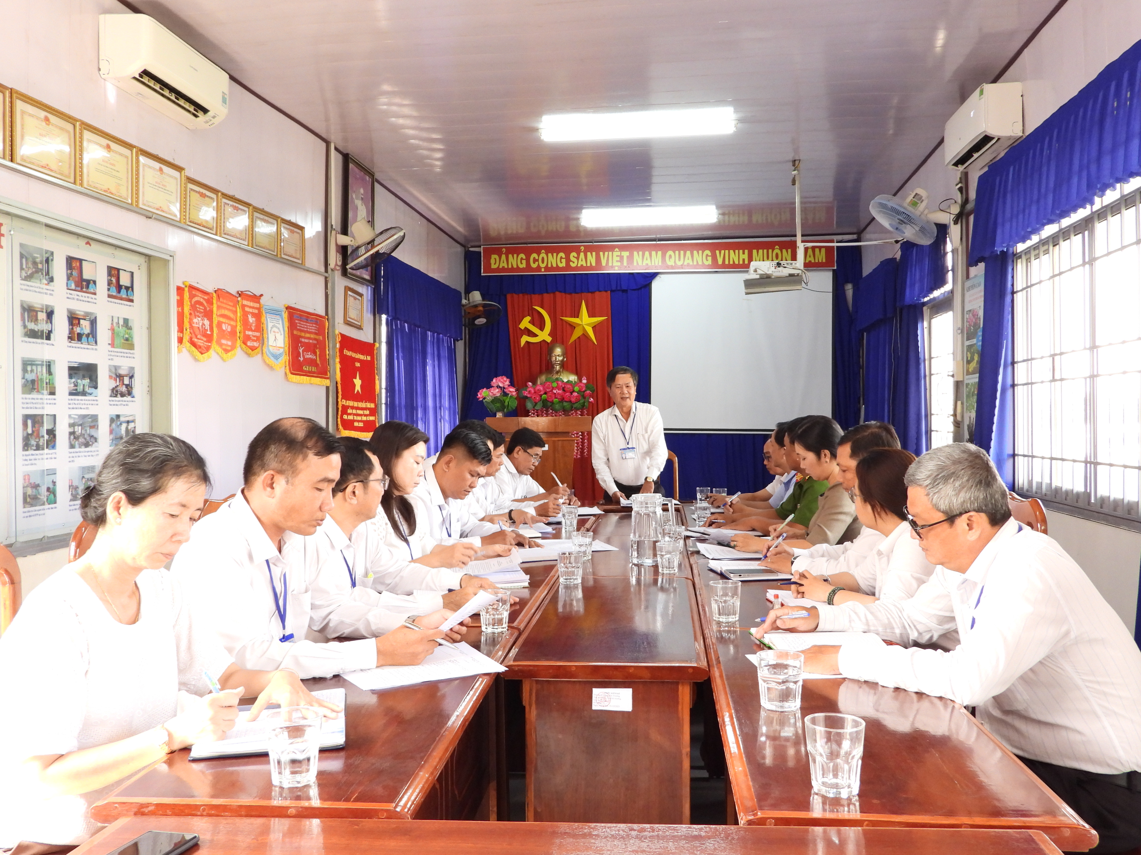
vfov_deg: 46.8
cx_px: 570
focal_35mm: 30
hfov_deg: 60.0
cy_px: 428
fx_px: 989
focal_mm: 5.4
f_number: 3.2
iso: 400
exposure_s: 1/30
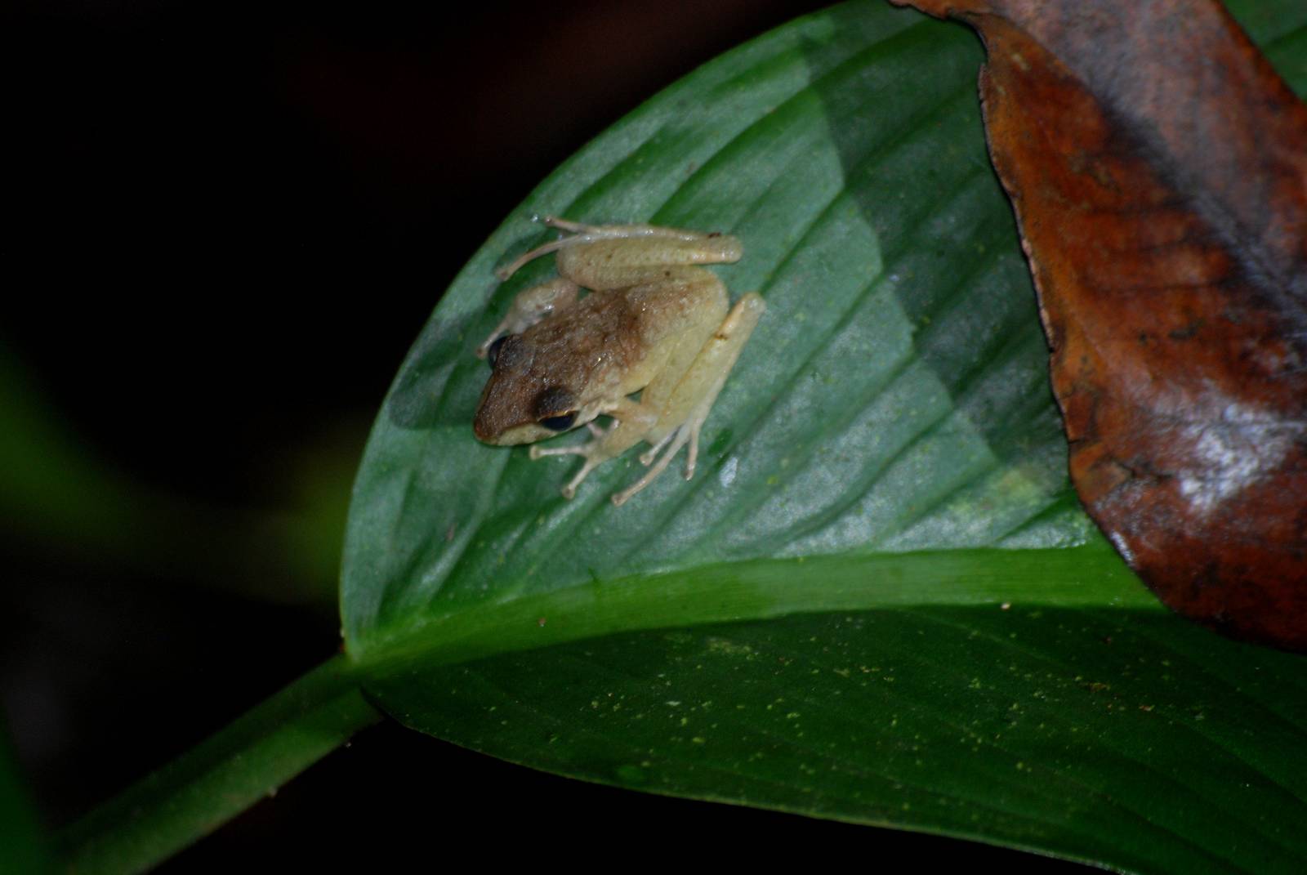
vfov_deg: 3.1
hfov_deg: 4.6
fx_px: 16357
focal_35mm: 450
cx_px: 654
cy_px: 438
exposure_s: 1/60
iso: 400
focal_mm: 300
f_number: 5.6
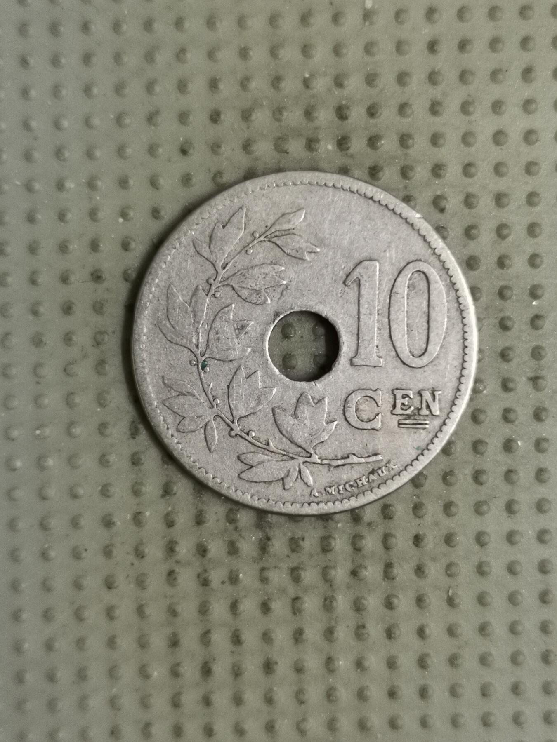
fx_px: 1116
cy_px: 371
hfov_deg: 28.0
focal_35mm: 52
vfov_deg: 36.8
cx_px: 278
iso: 500
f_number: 1.8
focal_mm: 4.75
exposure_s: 1/25.7
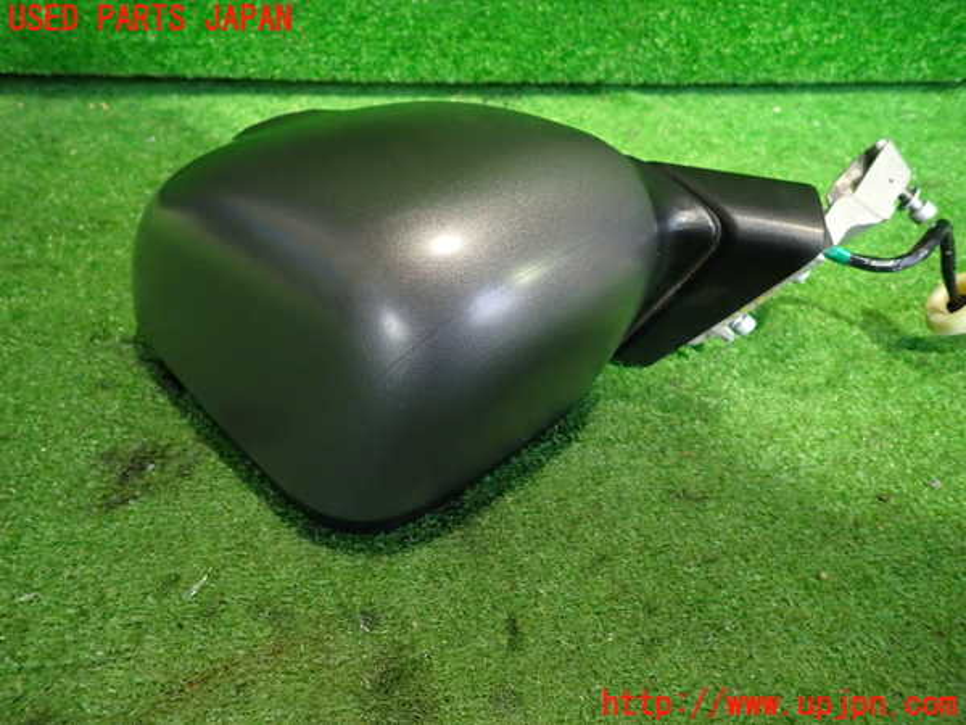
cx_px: 483
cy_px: 362
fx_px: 698
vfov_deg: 54.9
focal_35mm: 25
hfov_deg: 69.4
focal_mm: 4.5
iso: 800
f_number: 2
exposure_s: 1/30
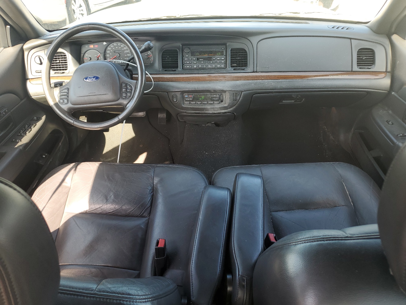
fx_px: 305
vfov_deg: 53.1
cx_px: 203
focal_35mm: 26
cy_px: 152
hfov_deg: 67.3
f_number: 1.5
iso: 50
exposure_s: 1/143
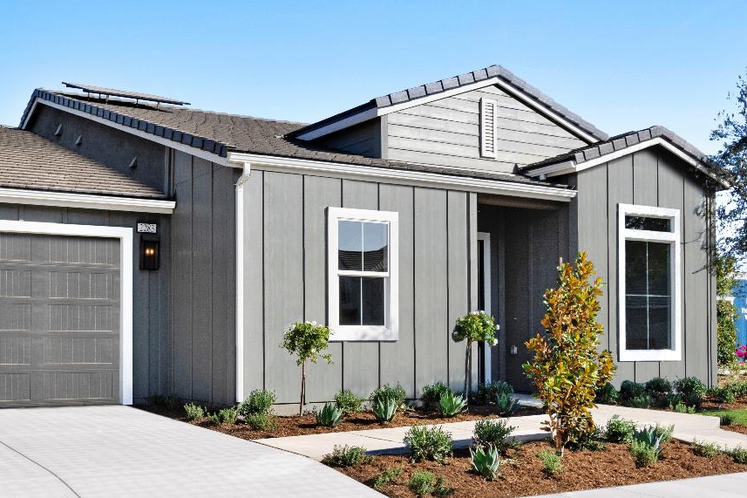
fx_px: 871
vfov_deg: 31.7
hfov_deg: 45.2
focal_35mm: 42
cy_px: 327
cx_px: 212
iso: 250
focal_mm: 16
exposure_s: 1/640
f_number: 9
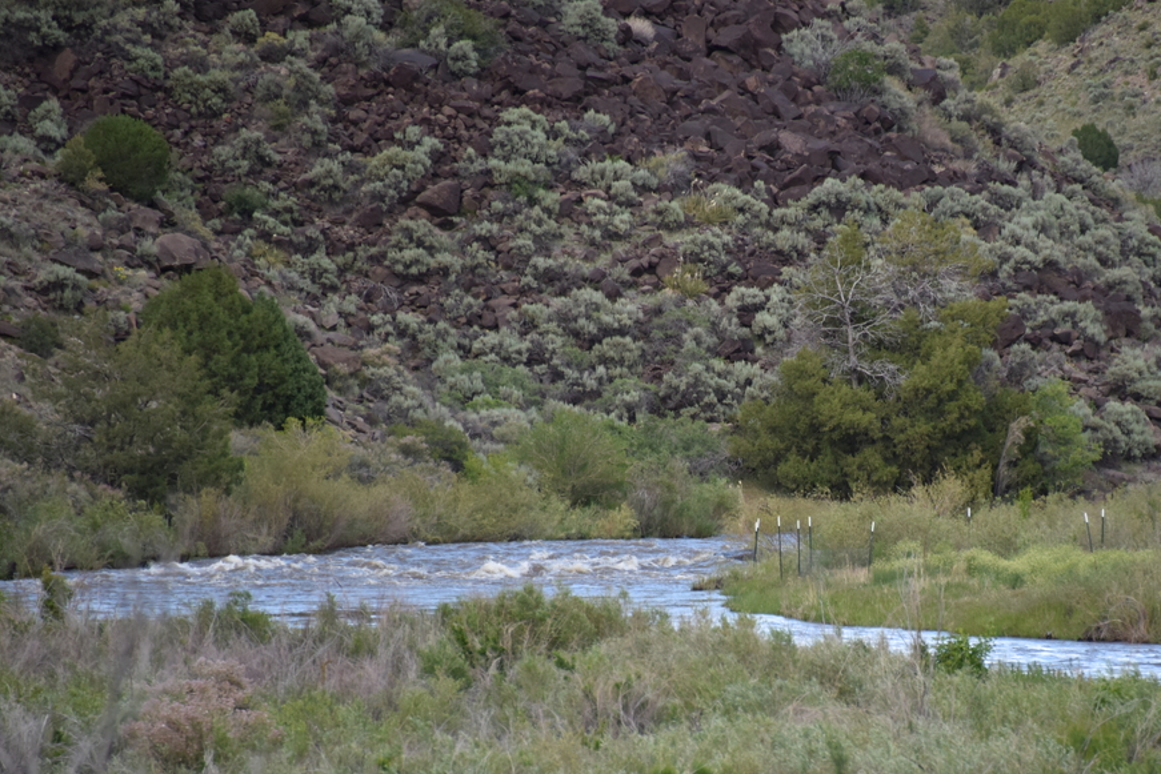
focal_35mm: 441
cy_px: 538
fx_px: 14224
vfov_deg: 3.1
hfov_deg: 4.7
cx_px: 766
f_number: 5.6
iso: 500
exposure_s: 1/640
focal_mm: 300
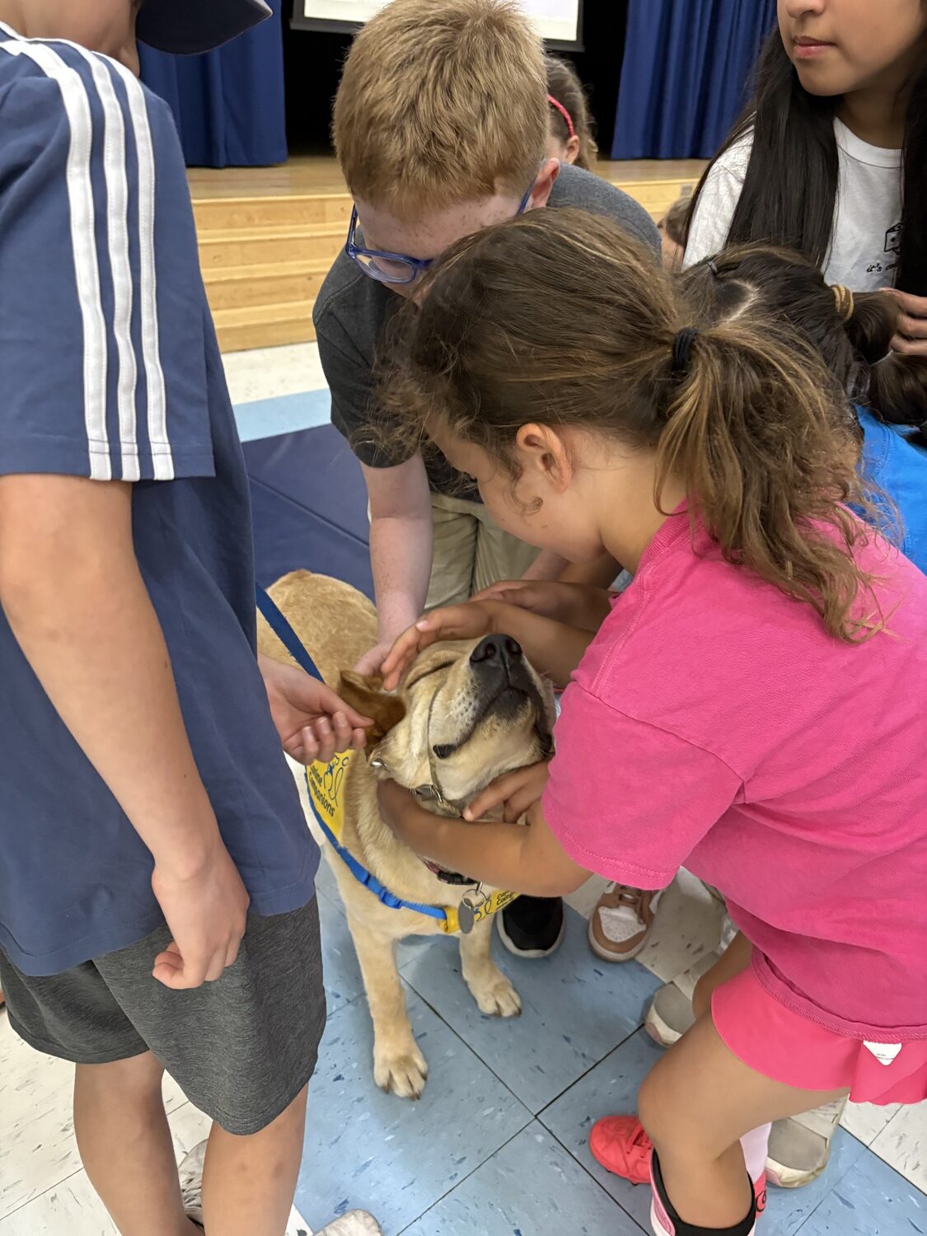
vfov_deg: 67.3
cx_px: 464
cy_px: 618
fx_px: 928
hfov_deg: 53.1
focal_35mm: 26
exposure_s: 1/60
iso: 500
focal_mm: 5.96
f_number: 1.6
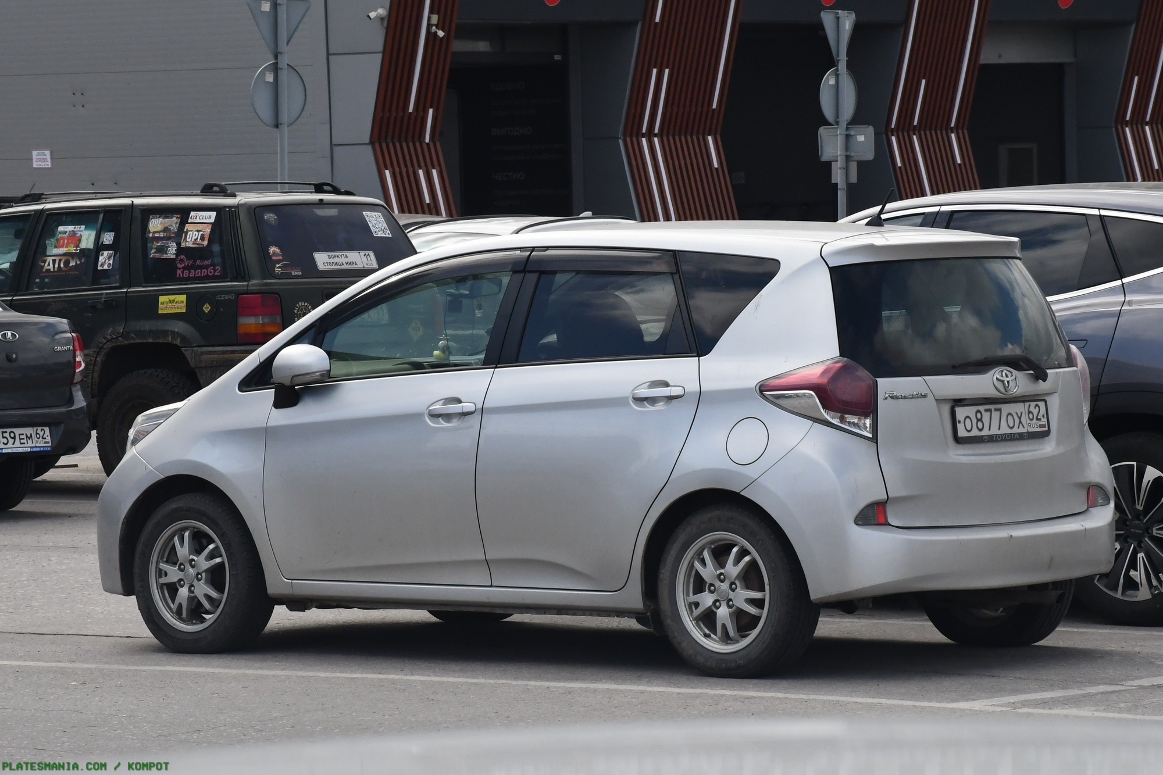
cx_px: 582
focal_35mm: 127
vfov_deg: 10.8
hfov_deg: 16.1
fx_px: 4102
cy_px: 388
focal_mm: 85
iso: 1000
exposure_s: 1/800
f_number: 14
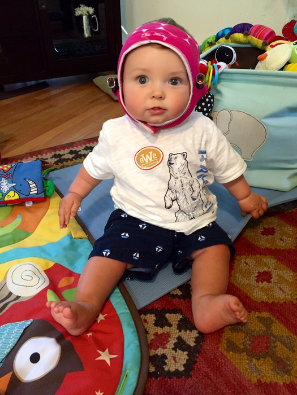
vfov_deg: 61.7
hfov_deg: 48.2
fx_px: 332
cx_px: 148
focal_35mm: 29
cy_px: 198
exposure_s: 1/20
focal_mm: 4.15
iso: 250
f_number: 2.2
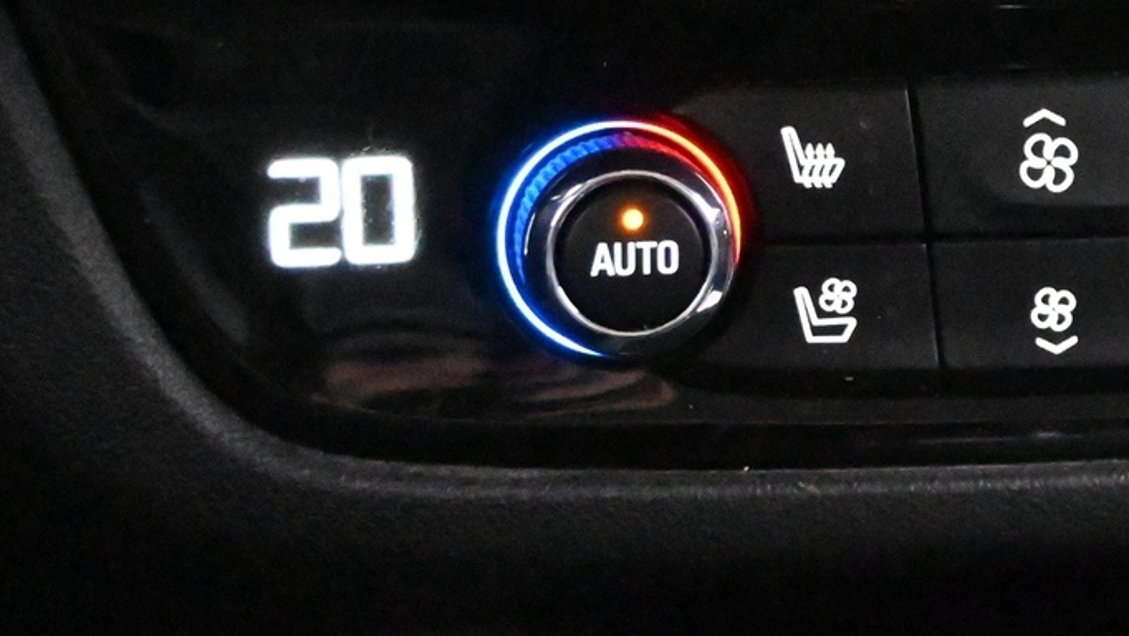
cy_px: 156
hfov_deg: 20.6
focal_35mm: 99
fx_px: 2960
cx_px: 1250
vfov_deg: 12.2
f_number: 4.5
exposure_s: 1/40
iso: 28800
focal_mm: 26.5
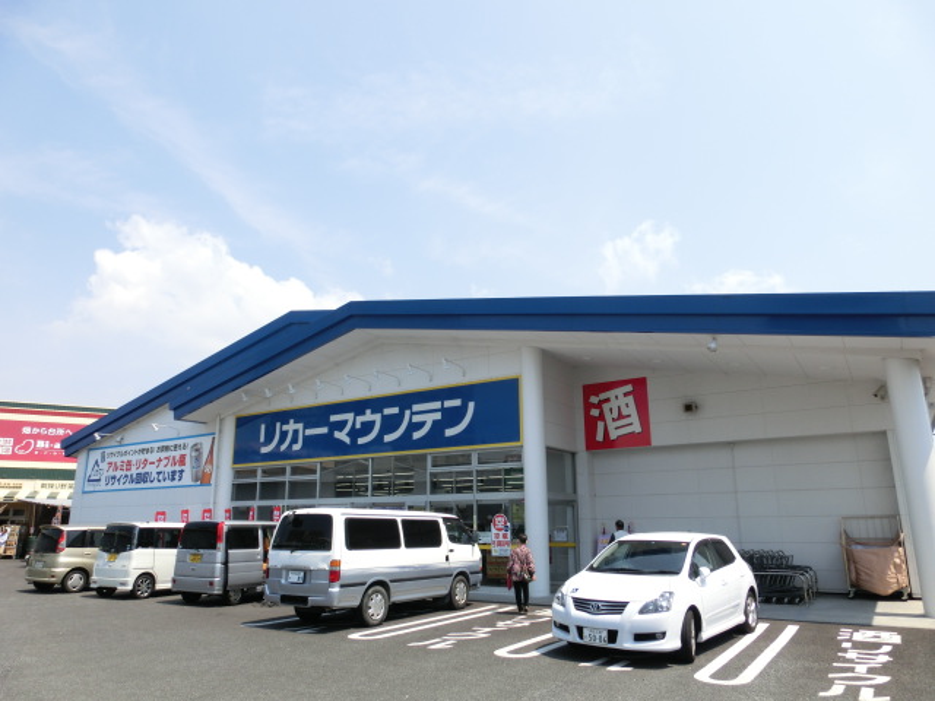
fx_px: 648
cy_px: 350
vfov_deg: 56.8
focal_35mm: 24
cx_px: 468
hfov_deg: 71.6
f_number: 3
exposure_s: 1/1000
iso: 80
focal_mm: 4.24
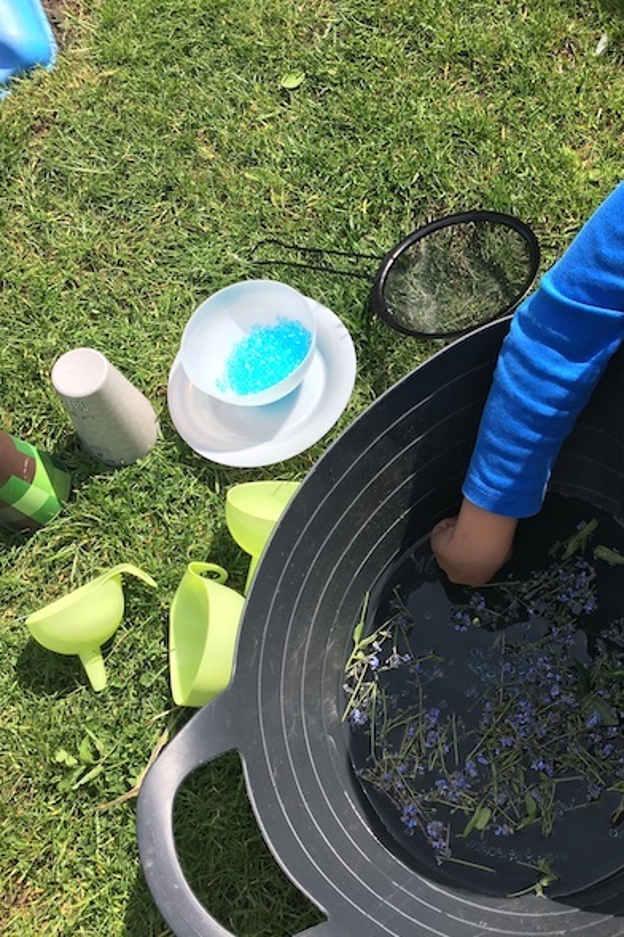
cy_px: 461
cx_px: 471
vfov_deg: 47.4
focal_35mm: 41
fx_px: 1067
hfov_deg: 32.0
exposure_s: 1/864
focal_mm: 4.15
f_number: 2.2
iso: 25
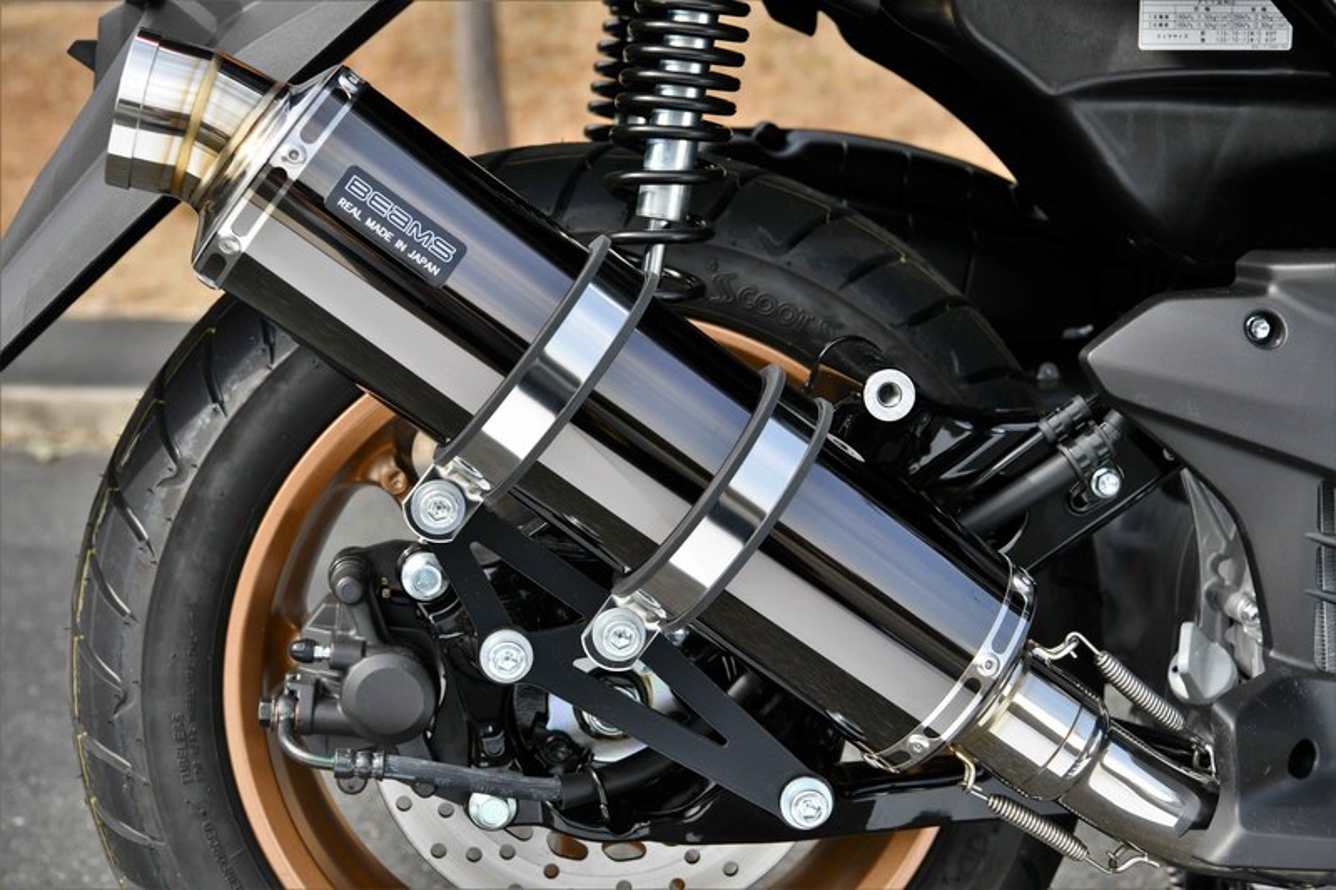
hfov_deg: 32.4
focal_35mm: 62
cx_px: 668
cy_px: 445
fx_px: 2300
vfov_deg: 21.9
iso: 400
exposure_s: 1/500
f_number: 9
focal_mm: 62
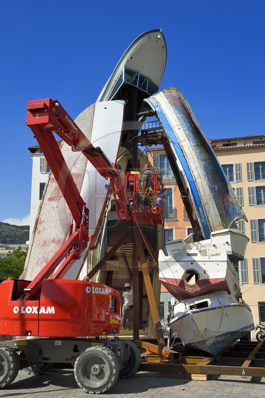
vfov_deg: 48.5
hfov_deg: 33.4
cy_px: 199
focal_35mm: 40
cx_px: 132
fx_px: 442
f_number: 16
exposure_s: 1/250
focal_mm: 40
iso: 200
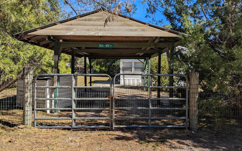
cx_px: 121
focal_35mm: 26
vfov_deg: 47.6
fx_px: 171
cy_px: 72
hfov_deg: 70.4
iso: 46
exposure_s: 1/1316
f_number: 1.85
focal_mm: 6.81
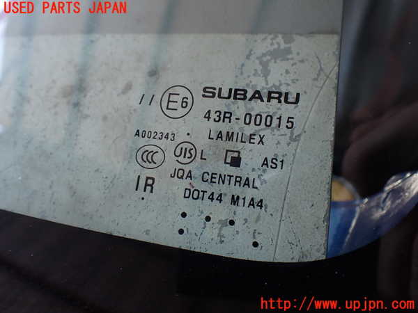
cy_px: 156
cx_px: 209
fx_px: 362
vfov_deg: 46.8
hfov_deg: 60.0
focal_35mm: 30
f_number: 2.3
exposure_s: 1/250
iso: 100
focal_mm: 5.4
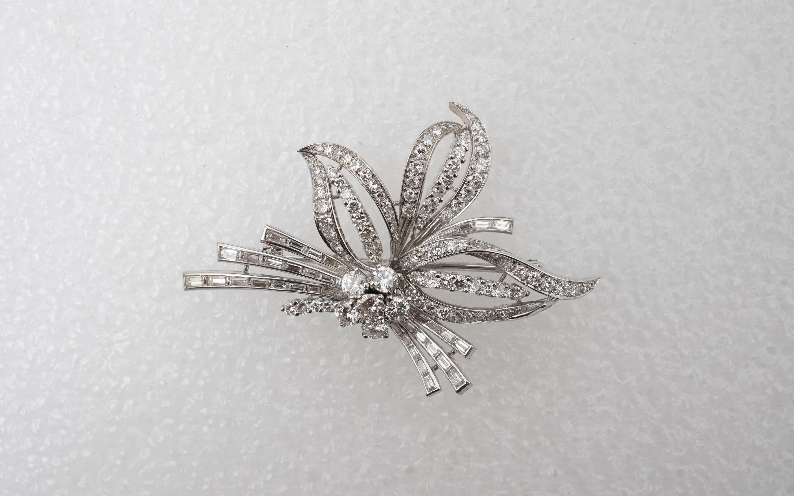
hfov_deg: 43.5
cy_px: 260
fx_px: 995
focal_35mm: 46
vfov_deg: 28.0
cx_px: 397
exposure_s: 1/125
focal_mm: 30
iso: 640
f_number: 20
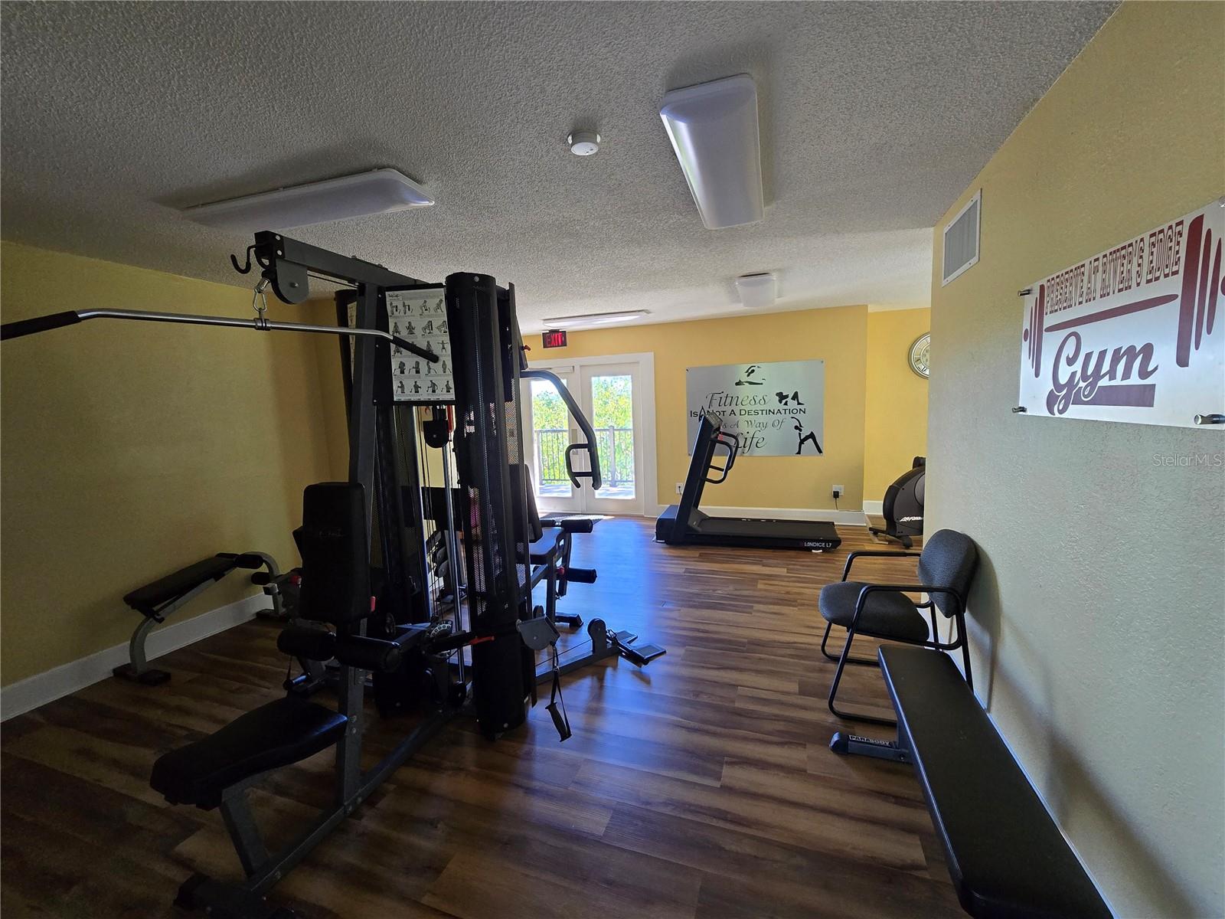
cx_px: 612
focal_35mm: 13
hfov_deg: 106.2
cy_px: 460
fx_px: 460
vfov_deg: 89.9
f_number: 2.2
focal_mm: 2.2
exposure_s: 1/60
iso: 250
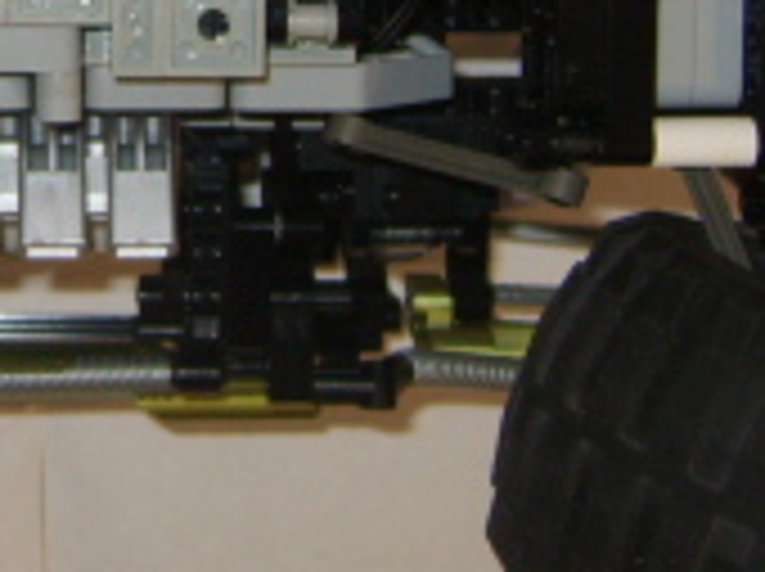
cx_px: -40
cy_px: -117
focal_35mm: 132
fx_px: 2913
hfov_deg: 14.7
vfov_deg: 11.0
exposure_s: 1/30
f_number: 2.8
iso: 100
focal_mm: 7.4
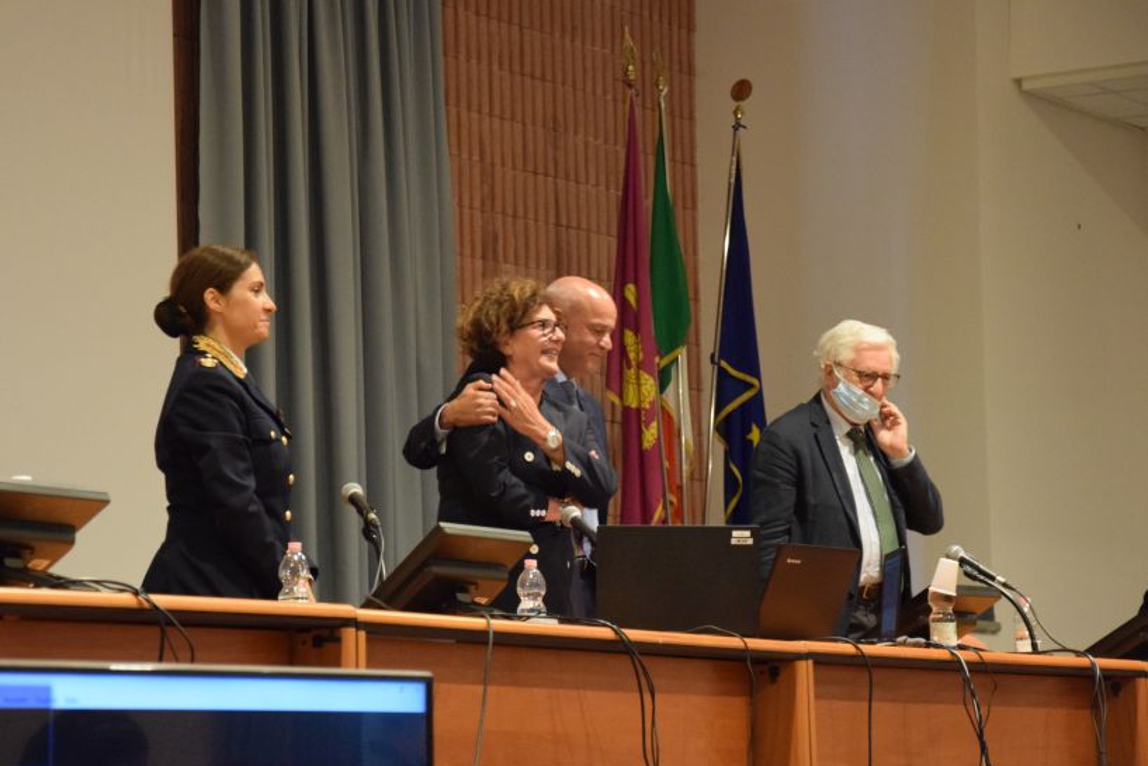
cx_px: 519
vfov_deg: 10.4
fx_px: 4210
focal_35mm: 132
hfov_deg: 15.5
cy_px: 385
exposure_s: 1/60
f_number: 5.3
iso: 4000
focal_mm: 80
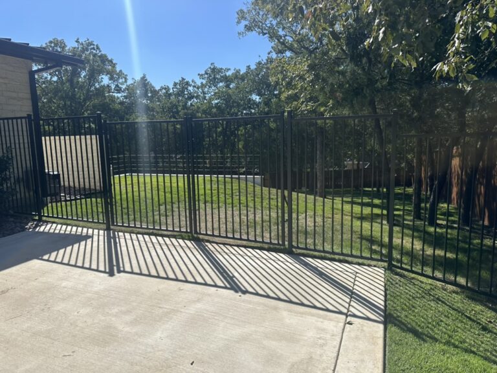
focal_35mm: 24
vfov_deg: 56.8
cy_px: 186
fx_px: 345
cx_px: 248
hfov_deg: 71.6
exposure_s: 1/5848
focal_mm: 6.86
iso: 80
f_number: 1.78
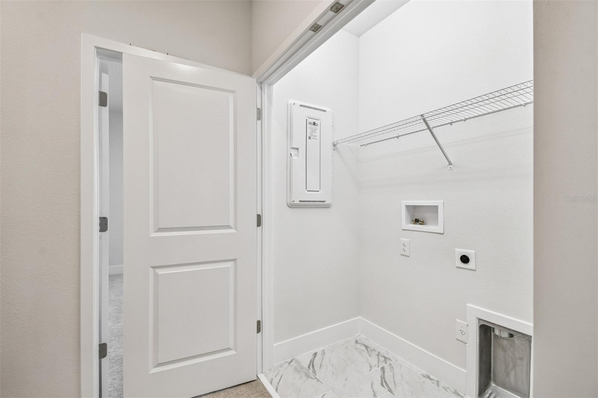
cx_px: 299
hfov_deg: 100.4
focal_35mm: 15
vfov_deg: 77.3
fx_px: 249
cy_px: 199
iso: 100
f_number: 7.1
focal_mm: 10
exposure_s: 1/20
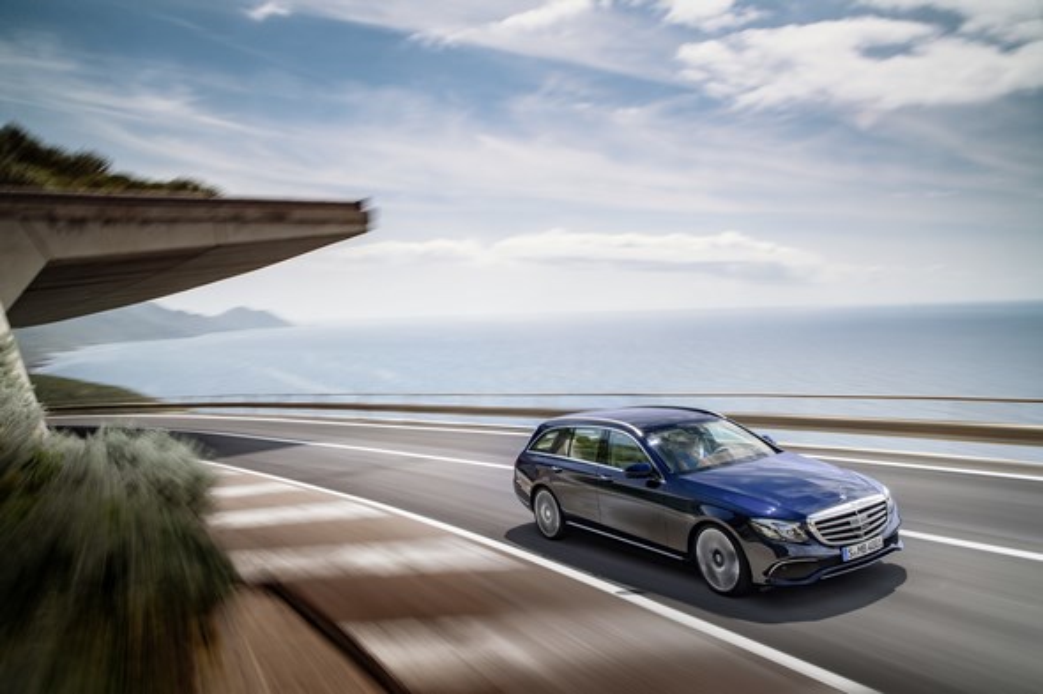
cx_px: 522
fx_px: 811
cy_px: 347
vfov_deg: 46.4
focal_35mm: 28
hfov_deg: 65.5
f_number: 18
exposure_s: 3
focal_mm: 28
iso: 100
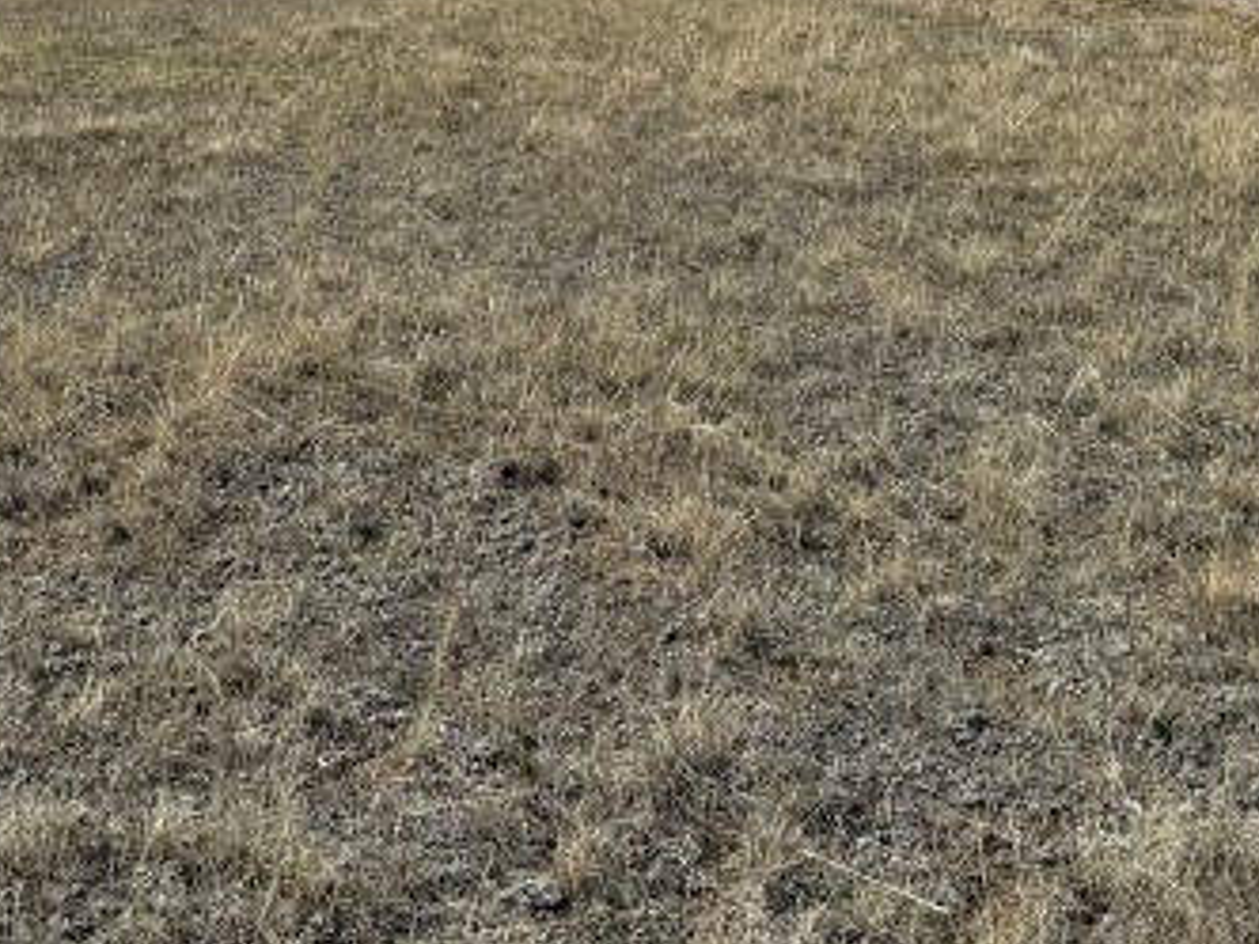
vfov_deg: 18.9
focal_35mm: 74
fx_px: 2691
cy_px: -171
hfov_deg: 26.3
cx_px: 702
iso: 80
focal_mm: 6.76
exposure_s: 1/8130
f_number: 1.78
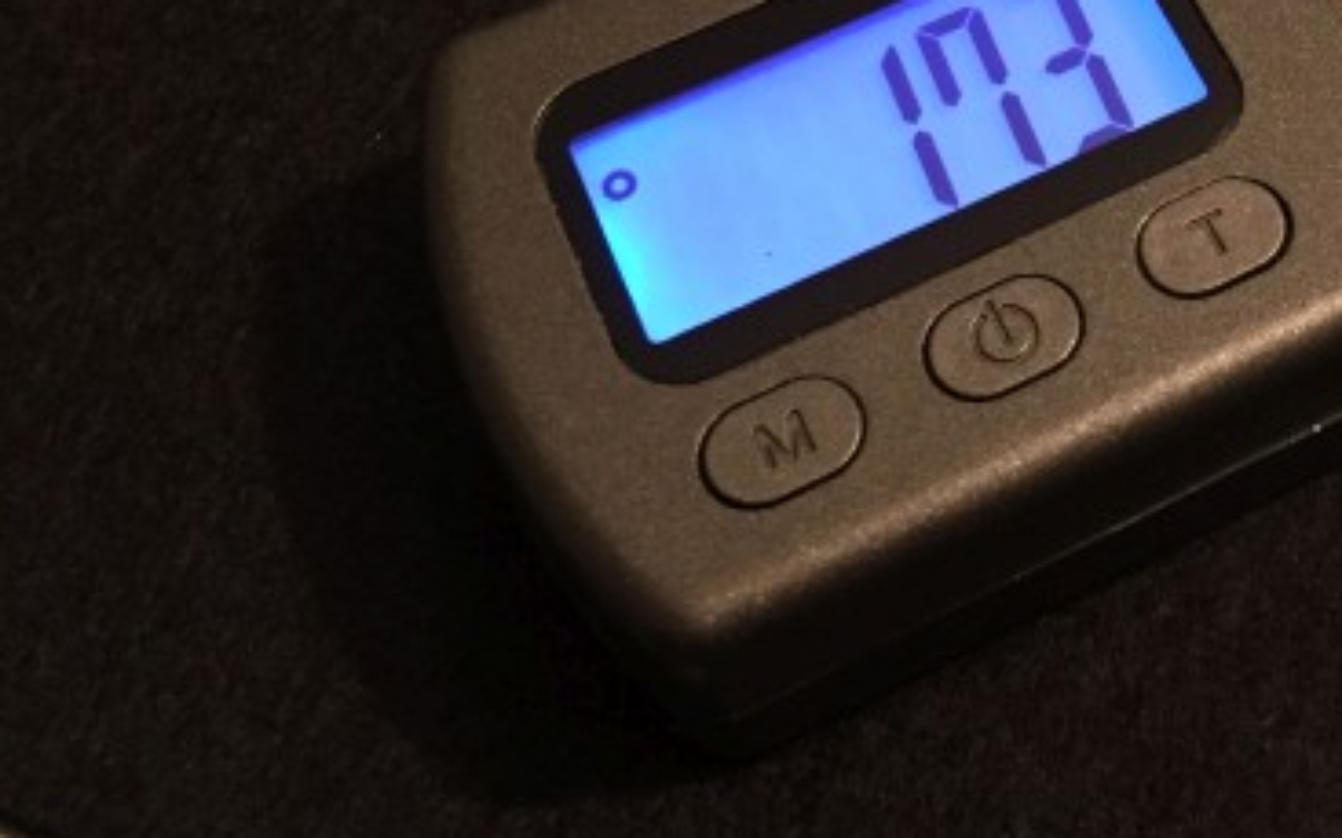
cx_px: 1240
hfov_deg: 29.2
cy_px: -95
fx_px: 2449
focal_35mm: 67
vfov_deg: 18.6
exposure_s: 1/20
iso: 250
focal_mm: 4.15
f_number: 2.2
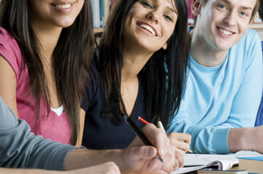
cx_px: 145
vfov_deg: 8.1
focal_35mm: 169
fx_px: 1233
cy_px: 52
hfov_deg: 12.2
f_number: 5.6
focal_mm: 60
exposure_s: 1/160
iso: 200
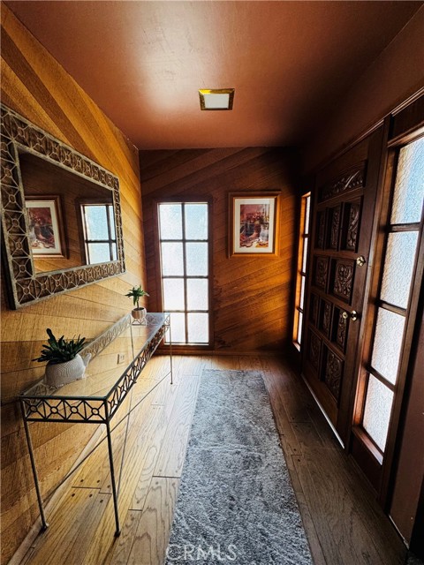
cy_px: 282
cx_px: 212
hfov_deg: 85.7
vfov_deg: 102.1
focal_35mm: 14
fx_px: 229
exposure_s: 1/99
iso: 200
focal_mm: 2.22
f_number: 2.2
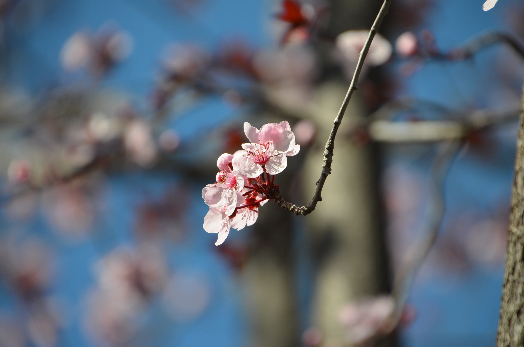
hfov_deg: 4.6
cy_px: 174
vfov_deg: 3.0
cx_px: 262
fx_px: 6536
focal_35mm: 450
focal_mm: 300
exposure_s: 1/800
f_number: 7.1
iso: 200
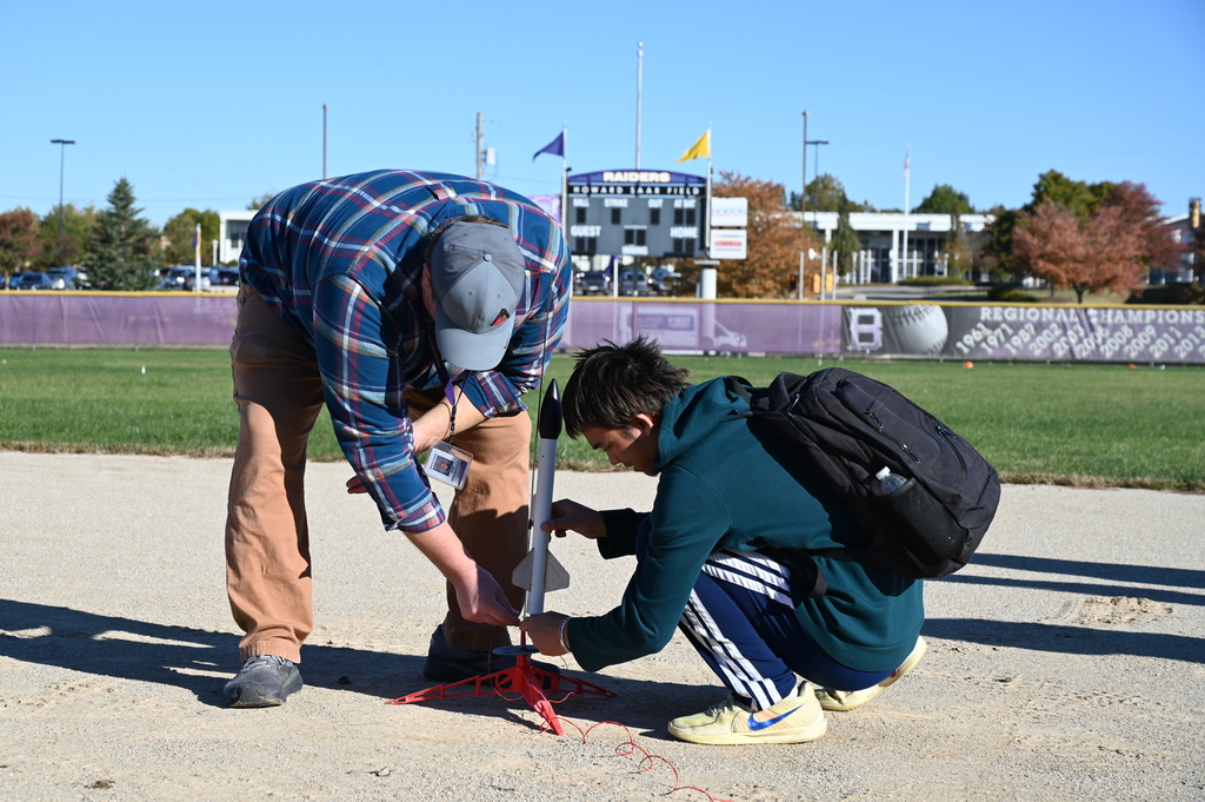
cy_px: 401
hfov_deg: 28.9
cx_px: 602
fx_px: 2341
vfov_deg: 19.4
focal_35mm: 70
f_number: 7.1
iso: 100
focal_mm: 70
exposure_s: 1/400
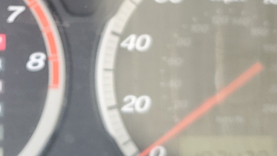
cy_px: 12
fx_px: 639
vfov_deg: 13.8
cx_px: 62
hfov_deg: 24.1
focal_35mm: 87
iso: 50
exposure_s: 1/122
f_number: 1.5
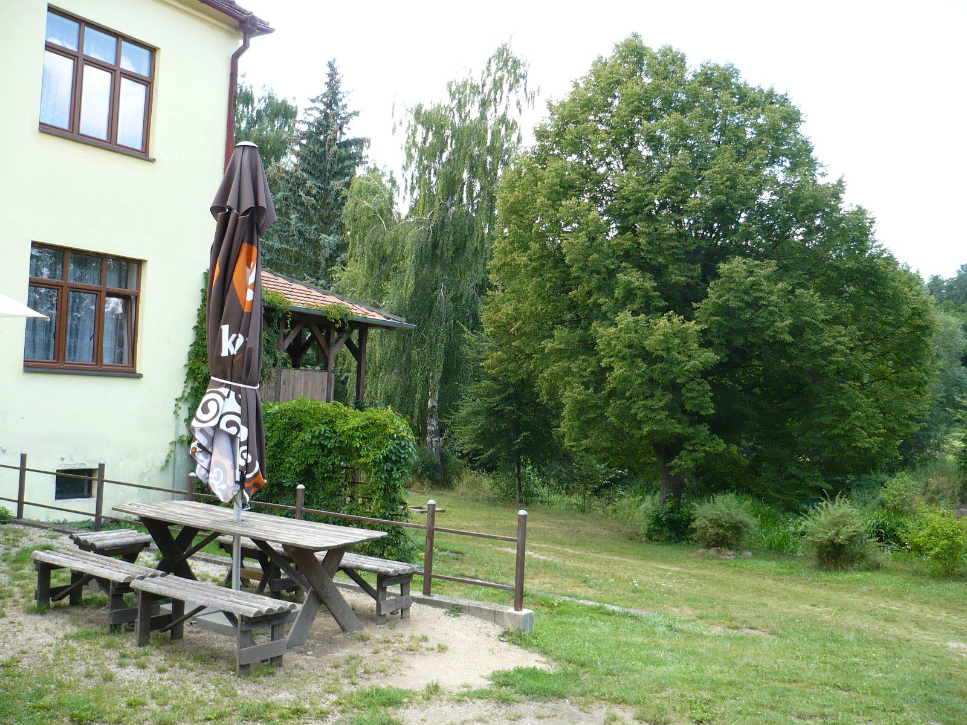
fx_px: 978
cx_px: 484
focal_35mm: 35
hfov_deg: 52.6
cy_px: 362
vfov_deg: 40.7
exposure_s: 1/160
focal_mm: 5.8
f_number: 2.8
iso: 100
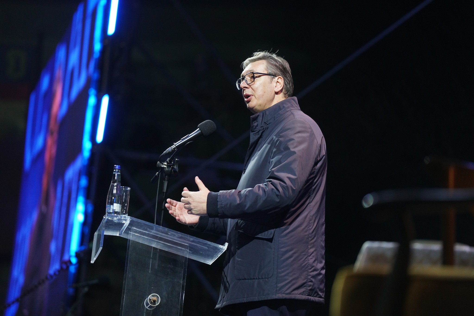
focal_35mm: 184
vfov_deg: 7.5
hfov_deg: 11.2
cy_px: 158
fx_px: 2422
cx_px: 237
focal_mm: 184
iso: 2000
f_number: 2.8
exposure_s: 1/320
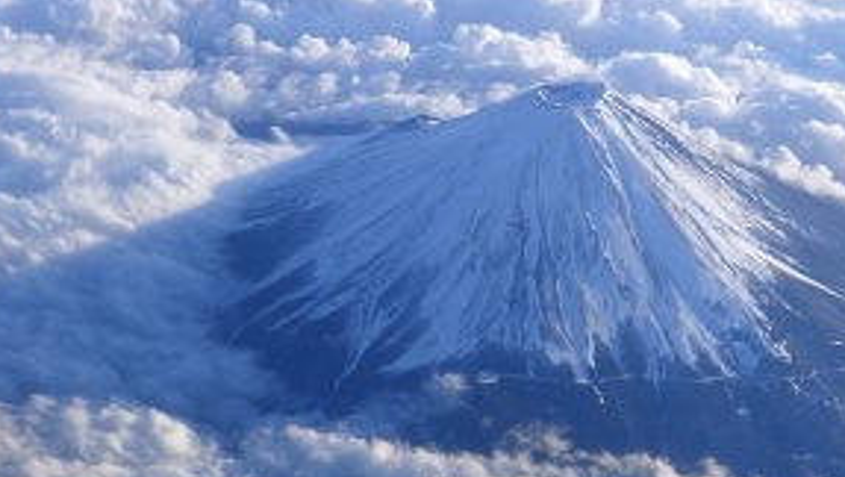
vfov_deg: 16.8
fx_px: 1615
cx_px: 418
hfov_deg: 29.3
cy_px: 290
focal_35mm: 72
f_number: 4.5
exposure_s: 1/400
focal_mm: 6.8
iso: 80
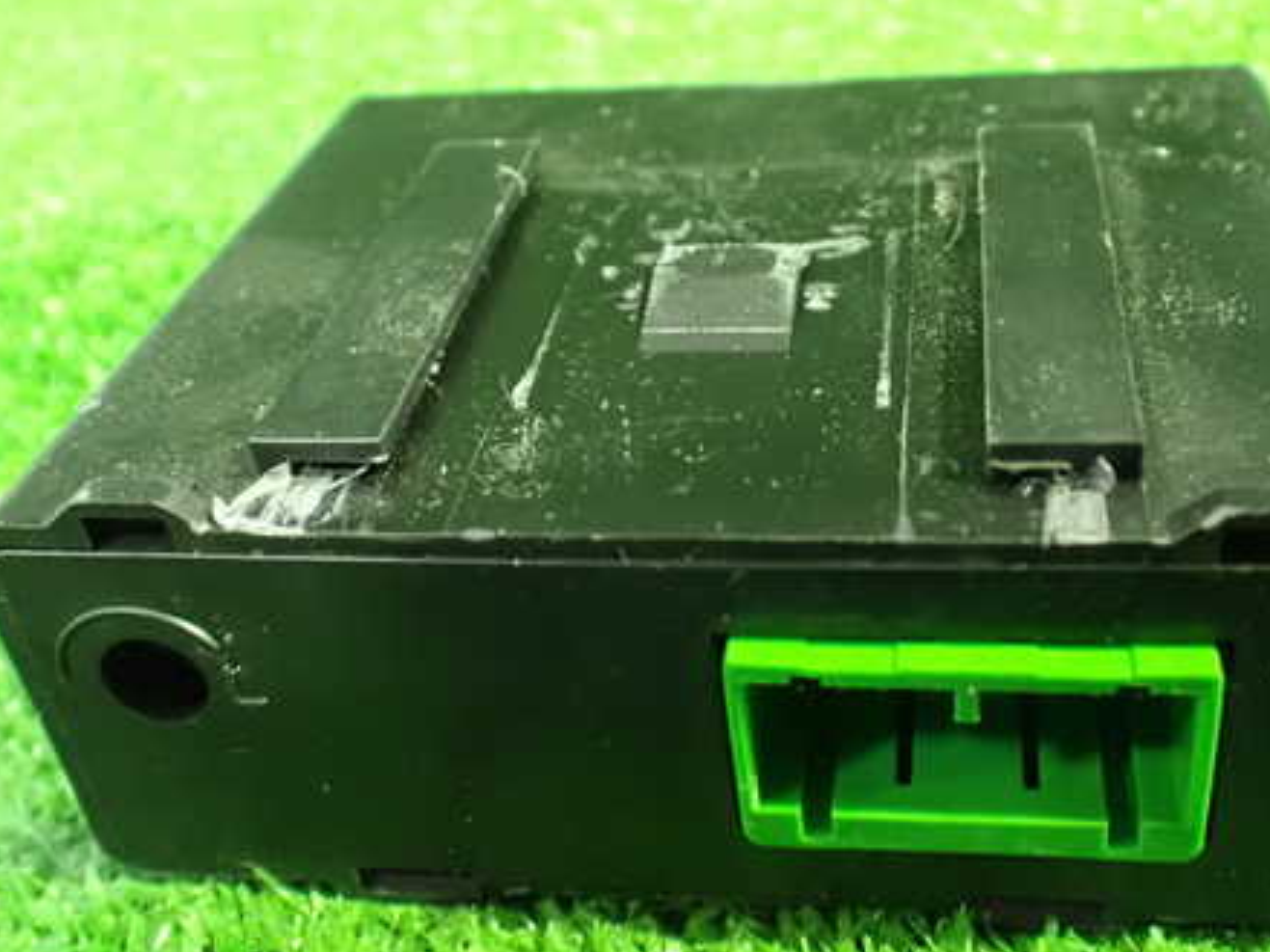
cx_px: 715
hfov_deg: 45.7
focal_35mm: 41
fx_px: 1504
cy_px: 385
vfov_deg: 35.0
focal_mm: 5.4
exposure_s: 1/25
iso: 1600
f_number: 2.3
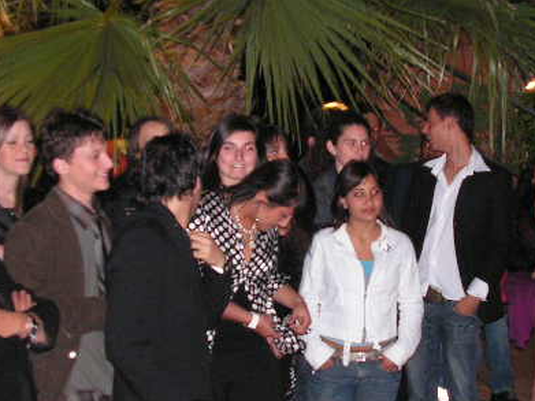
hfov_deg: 26.9
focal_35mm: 72
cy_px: 250
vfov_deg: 20.4
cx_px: 343
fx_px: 1112
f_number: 3.2
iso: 200
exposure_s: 1/40
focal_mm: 7.4
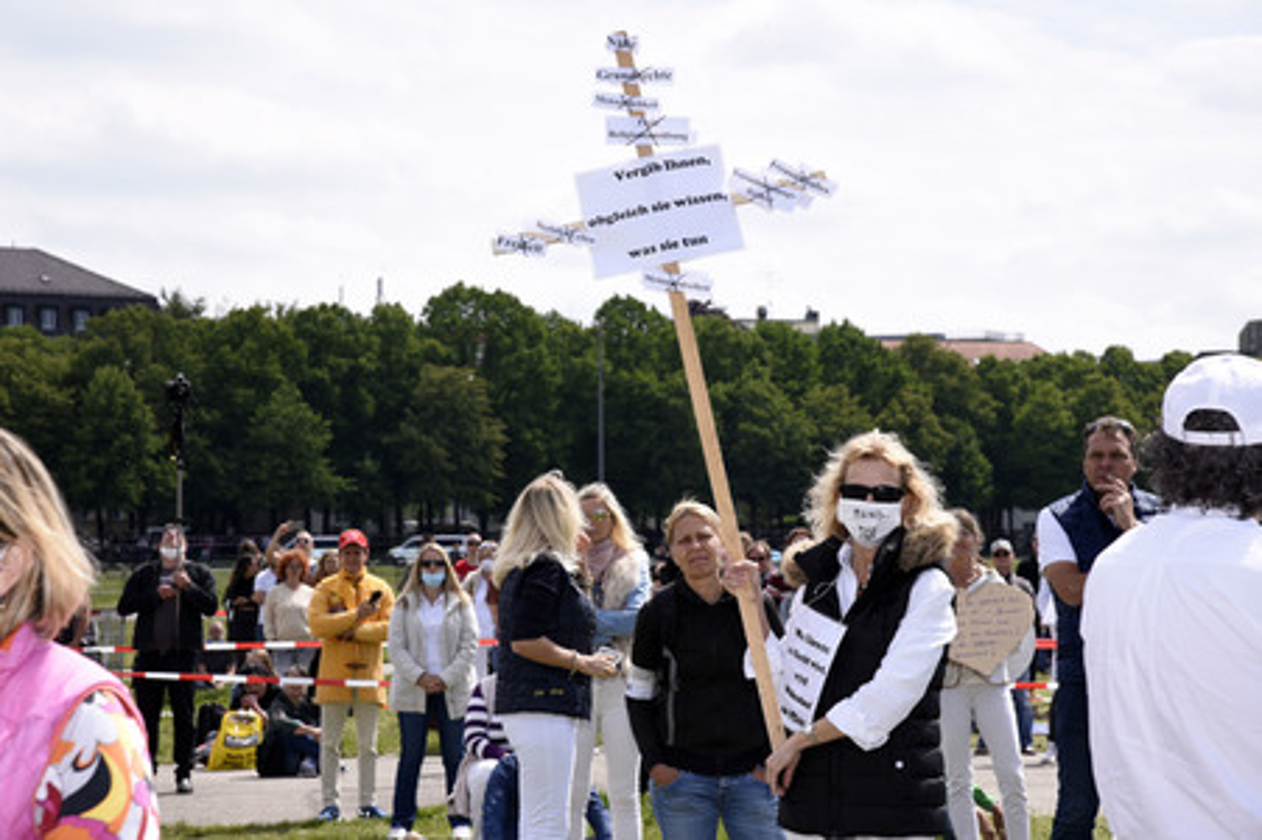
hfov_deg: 18.6
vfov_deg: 12.4
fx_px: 3853
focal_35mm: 110
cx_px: 631
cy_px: 420
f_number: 11
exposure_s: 1/160
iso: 160
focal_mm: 110
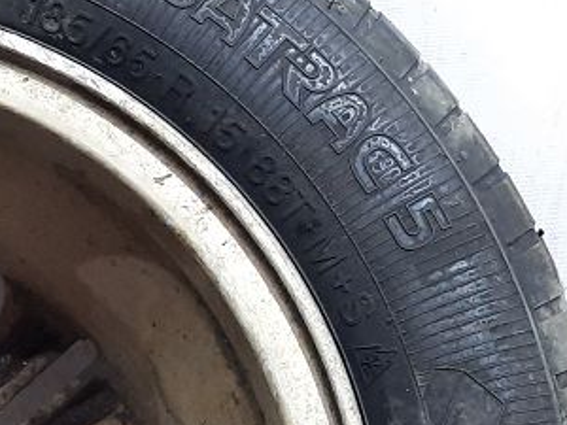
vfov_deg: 14.1
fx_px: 1638
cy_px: 587
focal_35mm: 100
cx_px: -183
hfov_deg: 18.2
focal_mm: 4.6
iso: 320
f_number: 2
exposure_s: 1/50
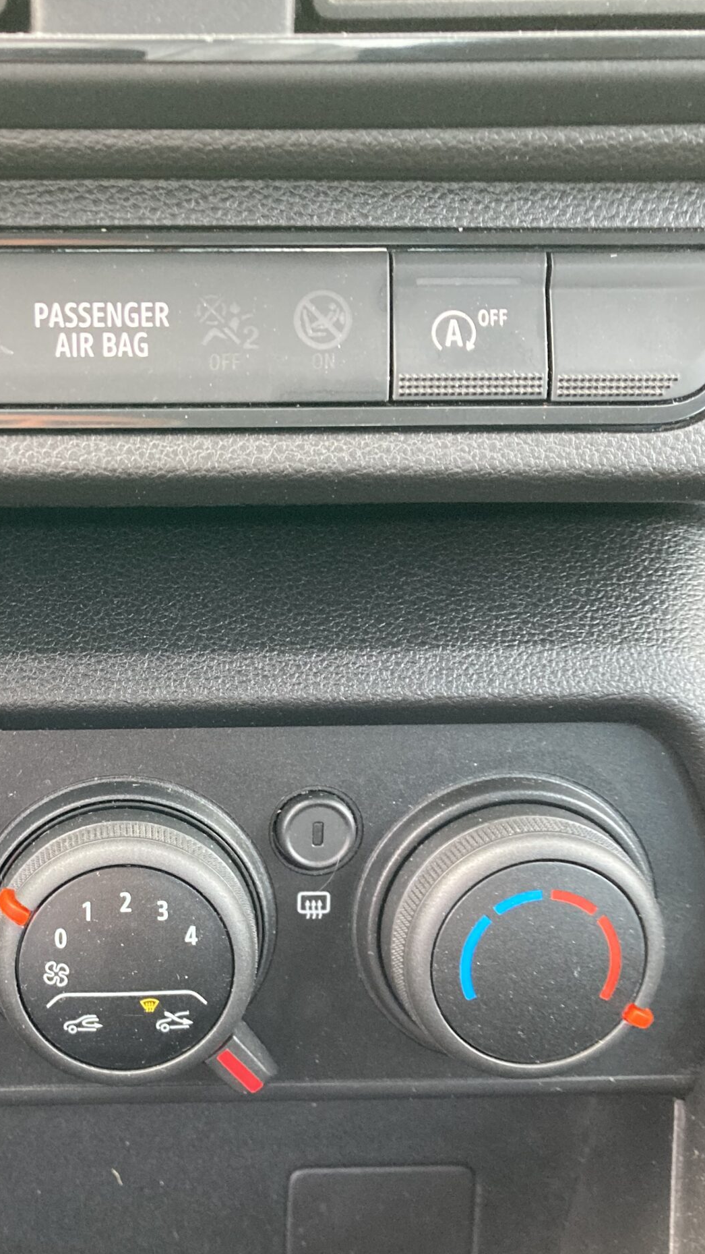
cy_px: 752
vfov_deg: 48.1
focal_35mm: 42
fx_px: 1395
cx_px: 144
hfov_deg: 27.8
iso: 320
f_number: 1.8
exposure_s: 1/60
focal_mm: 3.99
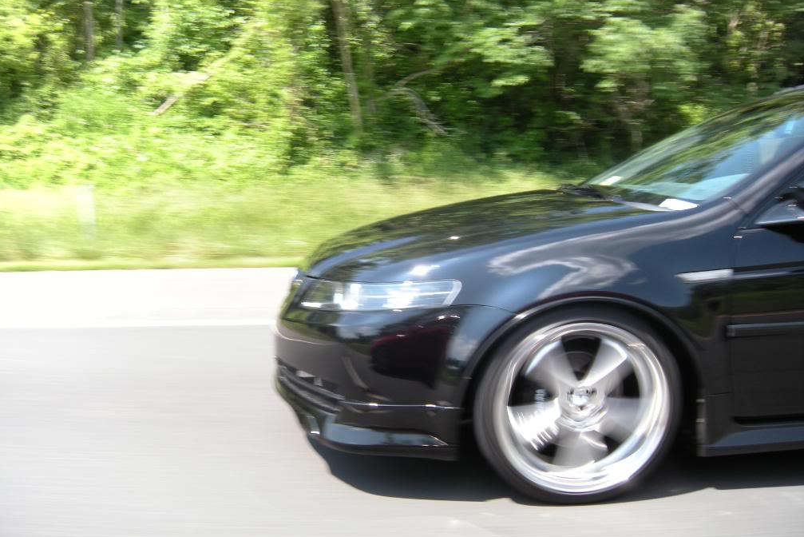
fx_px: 827
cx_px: 396
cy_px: 278
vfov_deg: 36.0
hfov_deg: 51.9
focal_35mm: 37
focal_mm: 5.9
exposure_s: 1/130
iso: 64
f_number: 3.8
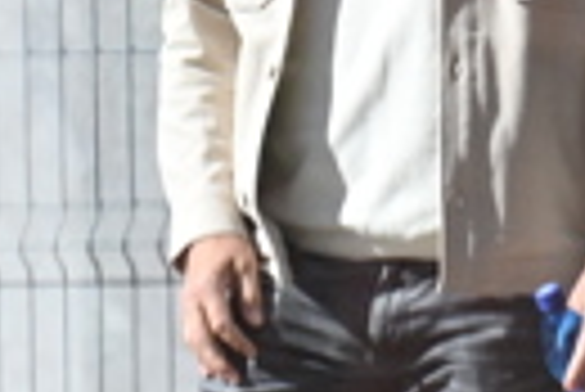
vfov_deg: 1.3
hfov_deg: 1.9
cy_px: 324
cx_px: 1004
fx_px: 17390
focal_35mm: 1069
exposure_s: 1/8000
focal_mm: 135
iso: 2500
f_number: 4.5
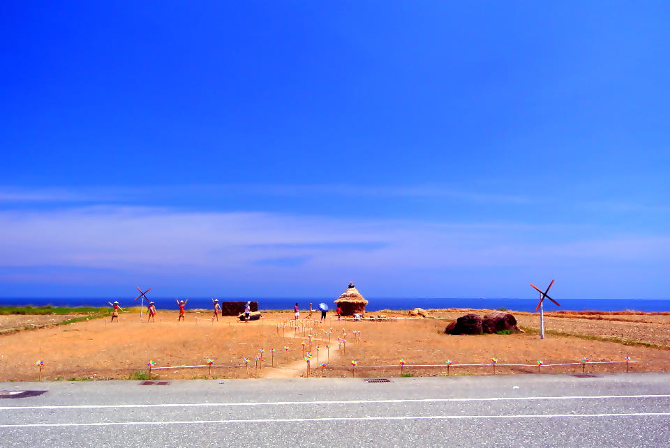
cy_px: 224
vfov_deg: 38.0
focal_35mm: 35
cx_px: 335
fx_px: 652
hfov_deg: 54.4
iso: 100
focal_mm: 13
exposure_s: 1/400
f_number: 5.6
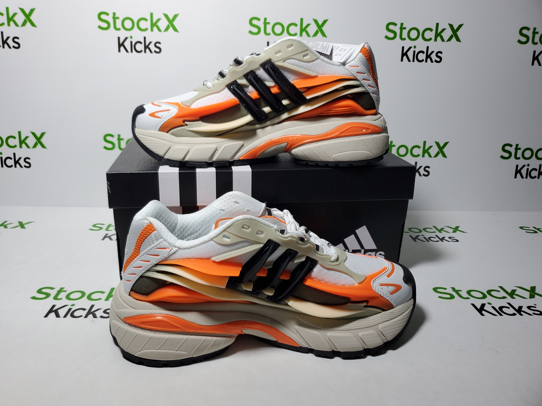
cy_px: 203
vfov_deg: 53.1
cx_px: 271
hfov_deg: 67.3
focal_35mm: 26
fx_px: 407
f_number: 1.5
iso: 50
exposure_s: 1/488
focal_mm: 4.3
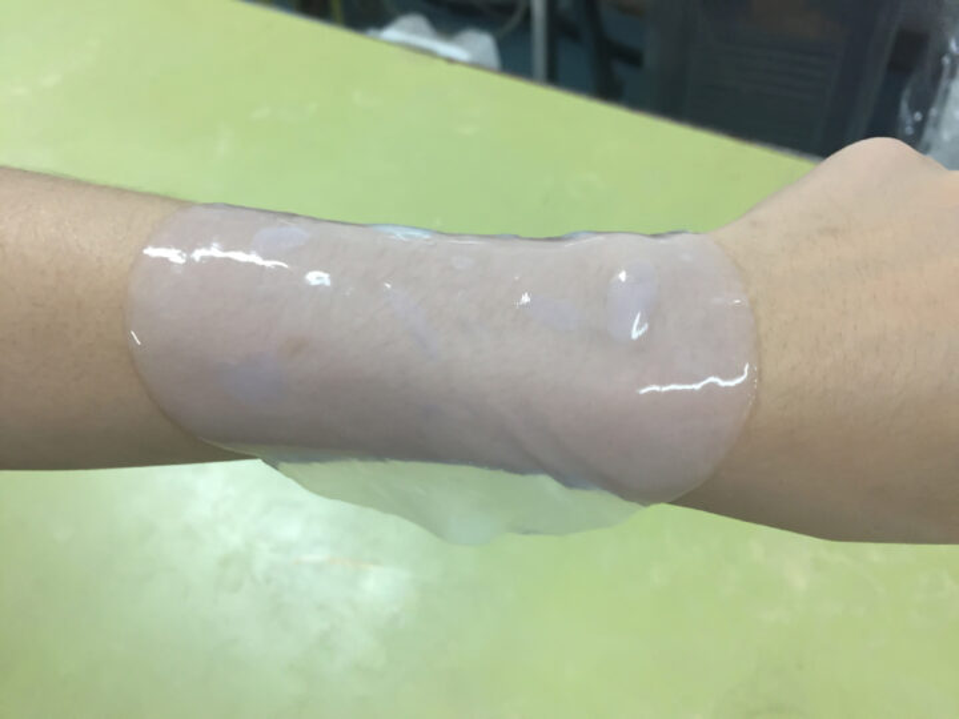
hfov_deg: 61.7
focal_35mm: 29
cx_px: 480
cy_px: 360
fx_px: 803
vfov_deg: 48.2
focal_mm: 4.15
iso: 160
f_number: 2.2
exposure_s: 1/35
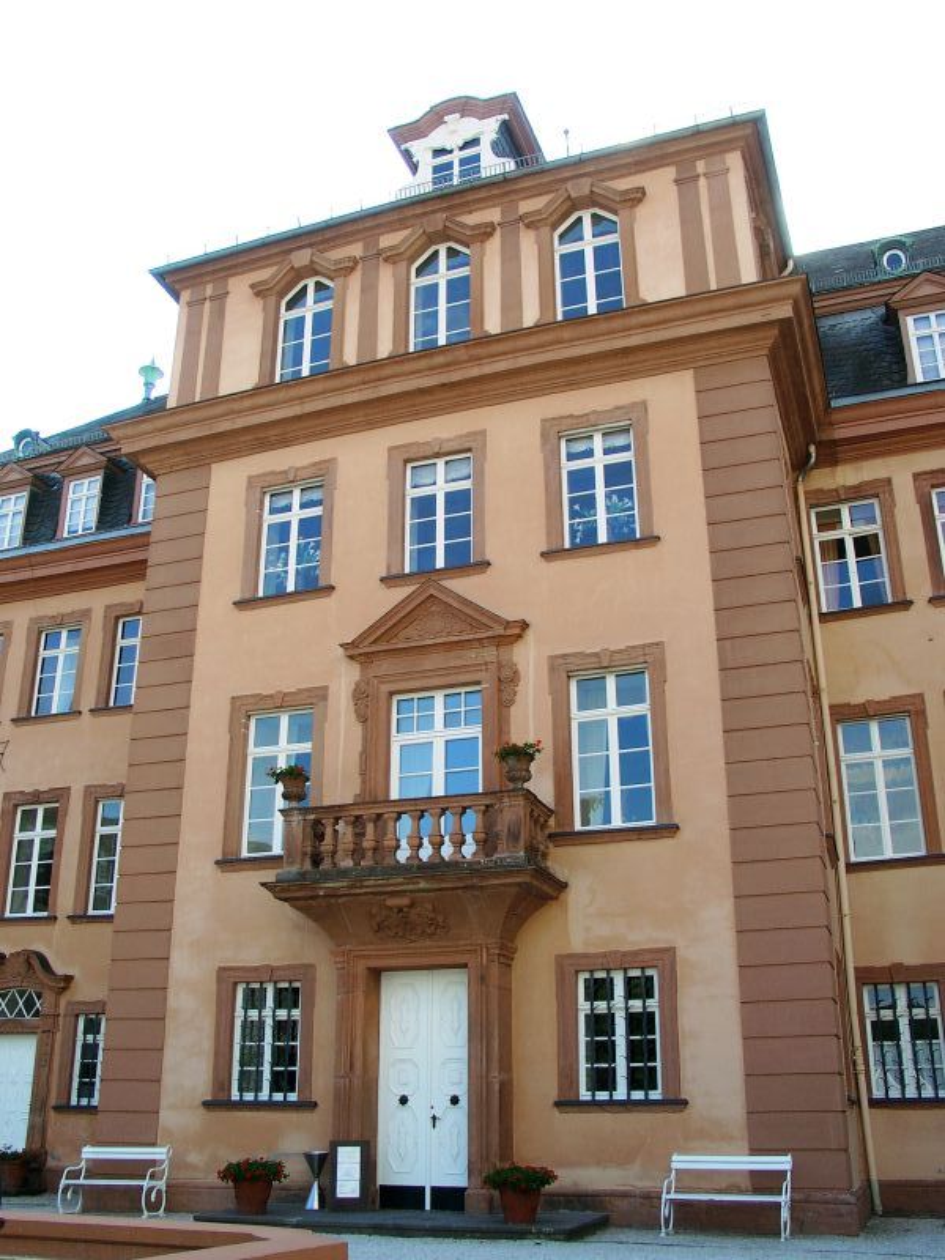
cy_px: 630
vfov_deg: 54.0
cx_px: 472
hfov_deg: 41.8
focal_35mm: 34
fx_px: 1238
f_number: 4
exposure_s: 1/326
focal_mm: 7.13
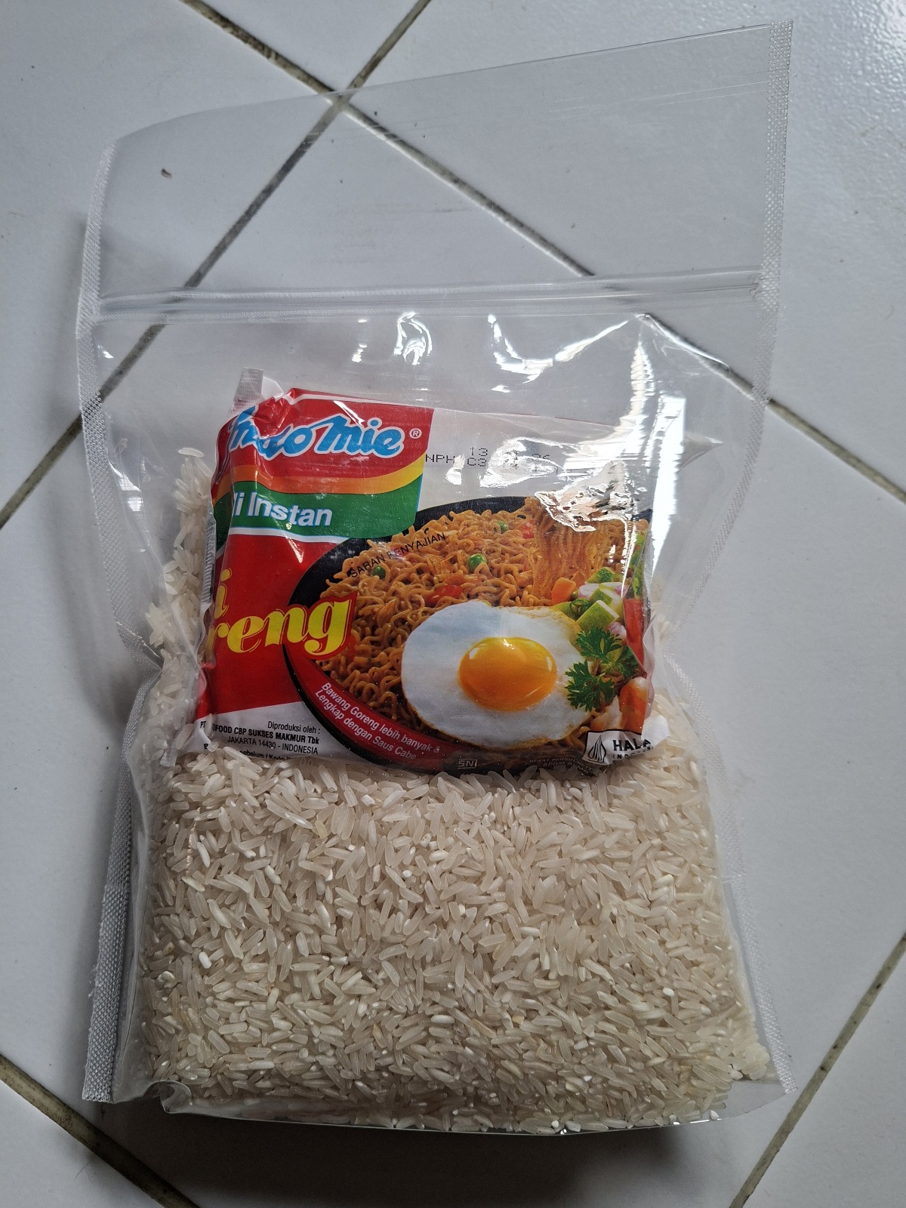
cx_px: 453
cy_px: 604
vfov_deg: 73.9
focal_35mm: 23
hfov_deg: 58.9
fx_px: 803
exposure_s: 1/100
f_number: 1.8
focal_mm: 5.54
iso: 80
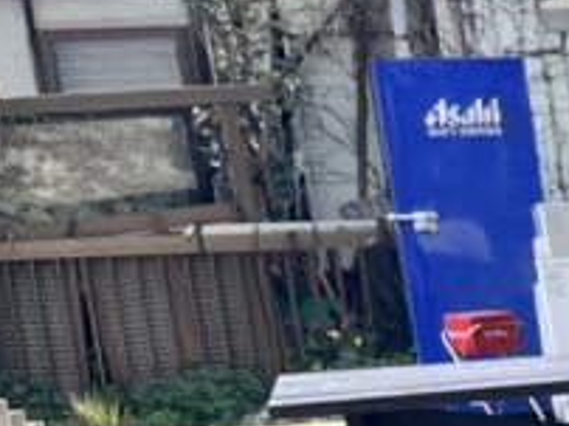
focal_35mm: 165
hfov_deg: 9.4
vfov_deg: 8.5
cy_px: 866
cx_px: 1701
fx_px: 2709
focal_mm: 5.1
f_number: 1.6
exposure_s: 1/967
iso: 50
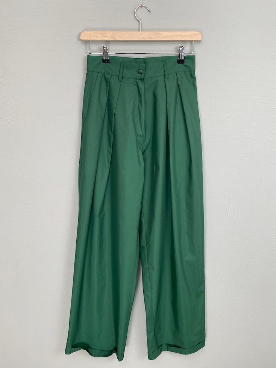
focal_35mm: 26
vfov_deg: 67.3
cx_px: 138
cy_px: 184
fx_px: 276
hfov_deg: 53.1
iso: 100
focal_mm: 4.25
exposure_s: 1/100
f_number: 1.8
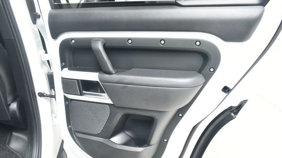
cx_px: 149
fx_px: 232
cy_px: 85
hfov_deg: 62.6
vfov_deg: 37.7
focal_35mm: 31
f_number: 4
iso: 100
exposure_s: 1/160
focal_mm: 18
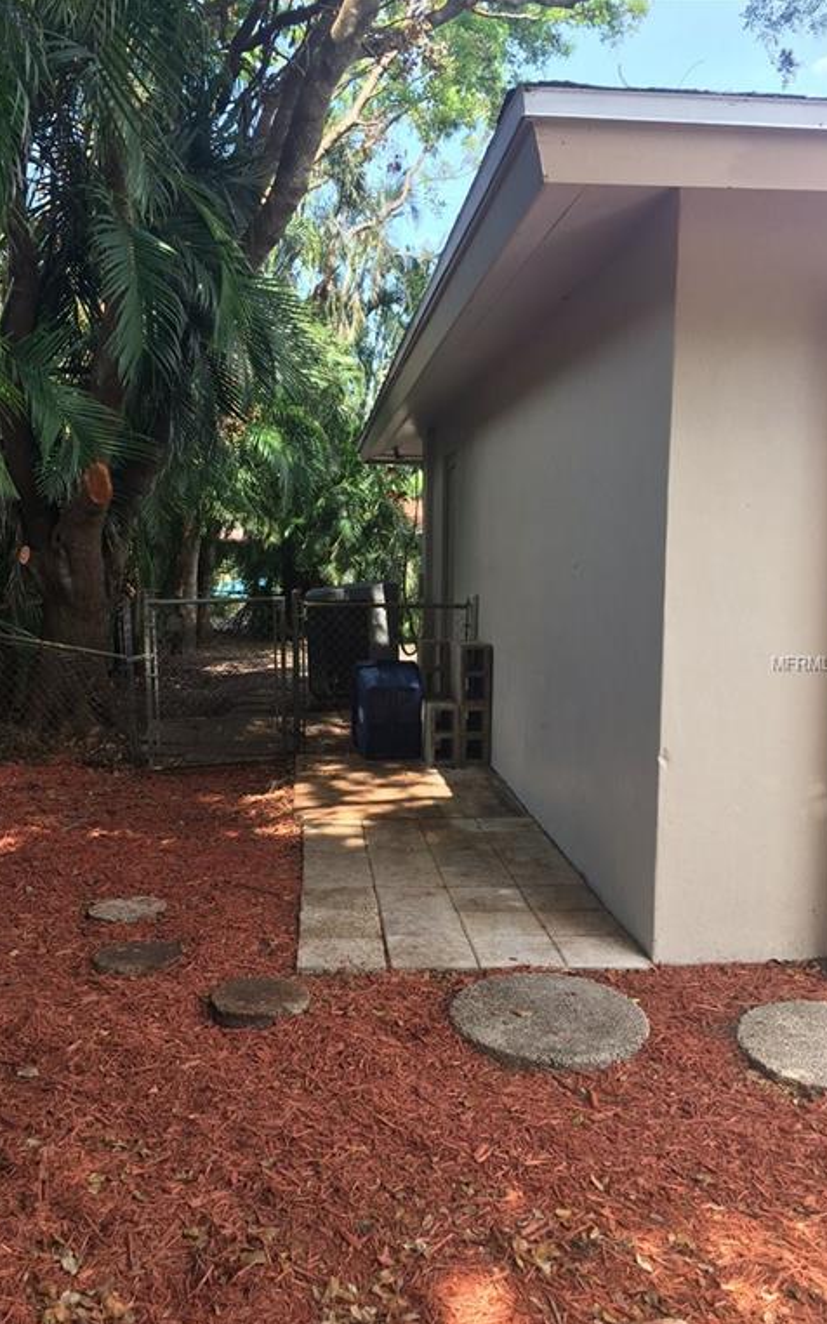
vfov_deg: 61.2
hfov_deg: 40.5
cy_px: 664
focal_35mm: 31
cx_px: 349
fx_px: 1118
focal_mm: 4.15
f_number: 2.2
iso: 25
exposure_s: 1/200
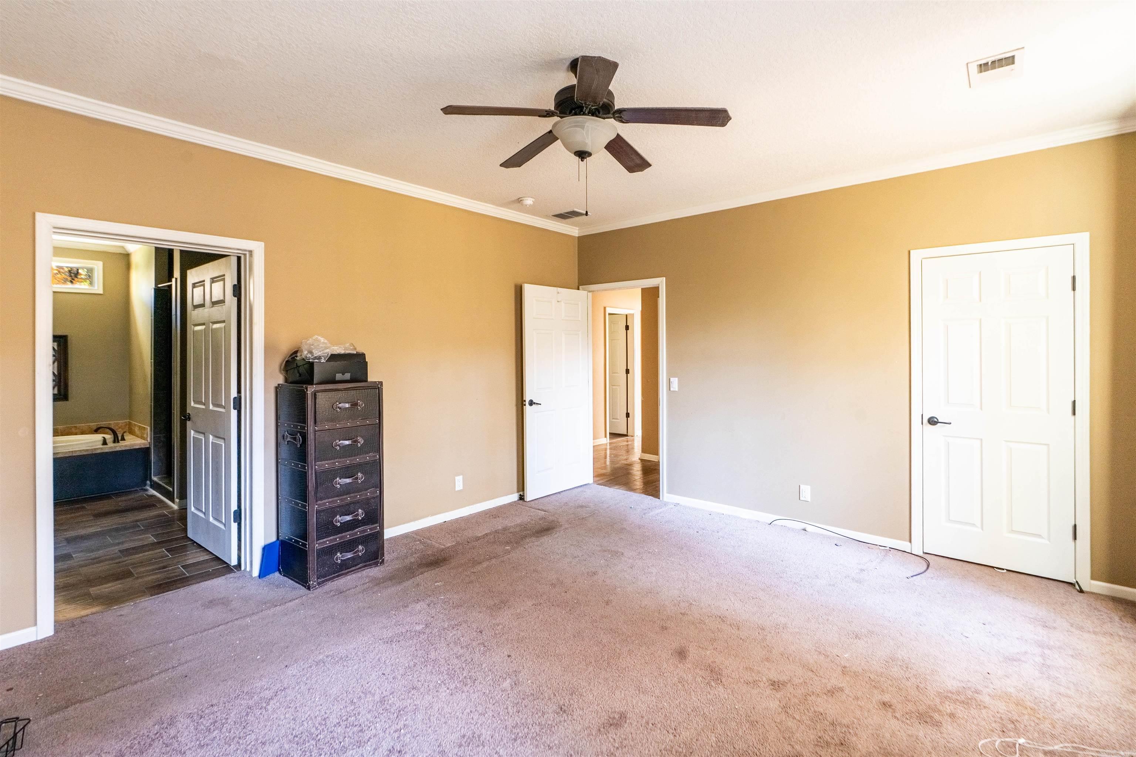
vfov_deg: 73.7
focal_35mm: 16
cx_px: 568
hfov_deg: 96.7
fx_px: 505
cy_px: 378
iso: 400
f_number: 8
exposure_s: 1/125
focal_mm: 16
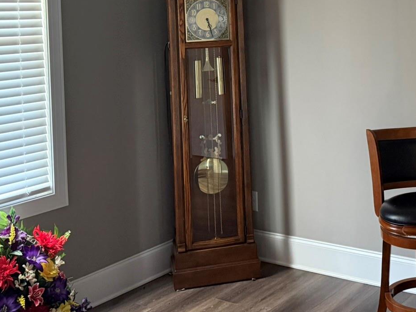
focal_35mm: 53
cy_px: 5
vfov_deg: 26.2
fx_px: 637
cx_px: 300
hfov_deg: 35.5
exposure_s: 1/40
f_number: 1.78
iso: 800
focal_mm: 6.76
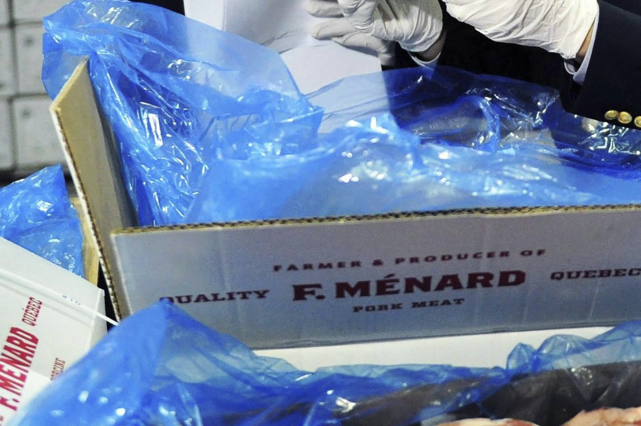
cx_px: 602
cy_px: 16
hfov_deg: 20.3
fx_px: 1743
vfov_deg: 13.8
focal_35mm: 98
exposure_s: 1/400
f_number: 2.8
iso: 4500
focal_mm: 32
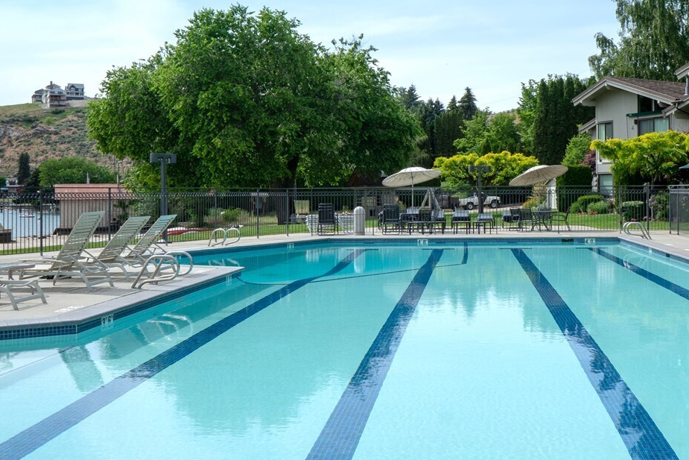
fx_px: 842
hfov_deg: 43.9
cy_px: 174
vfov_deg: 30.4
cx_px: 451
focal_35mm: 44
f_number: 11
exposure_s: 1/160
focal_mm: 16
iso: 100
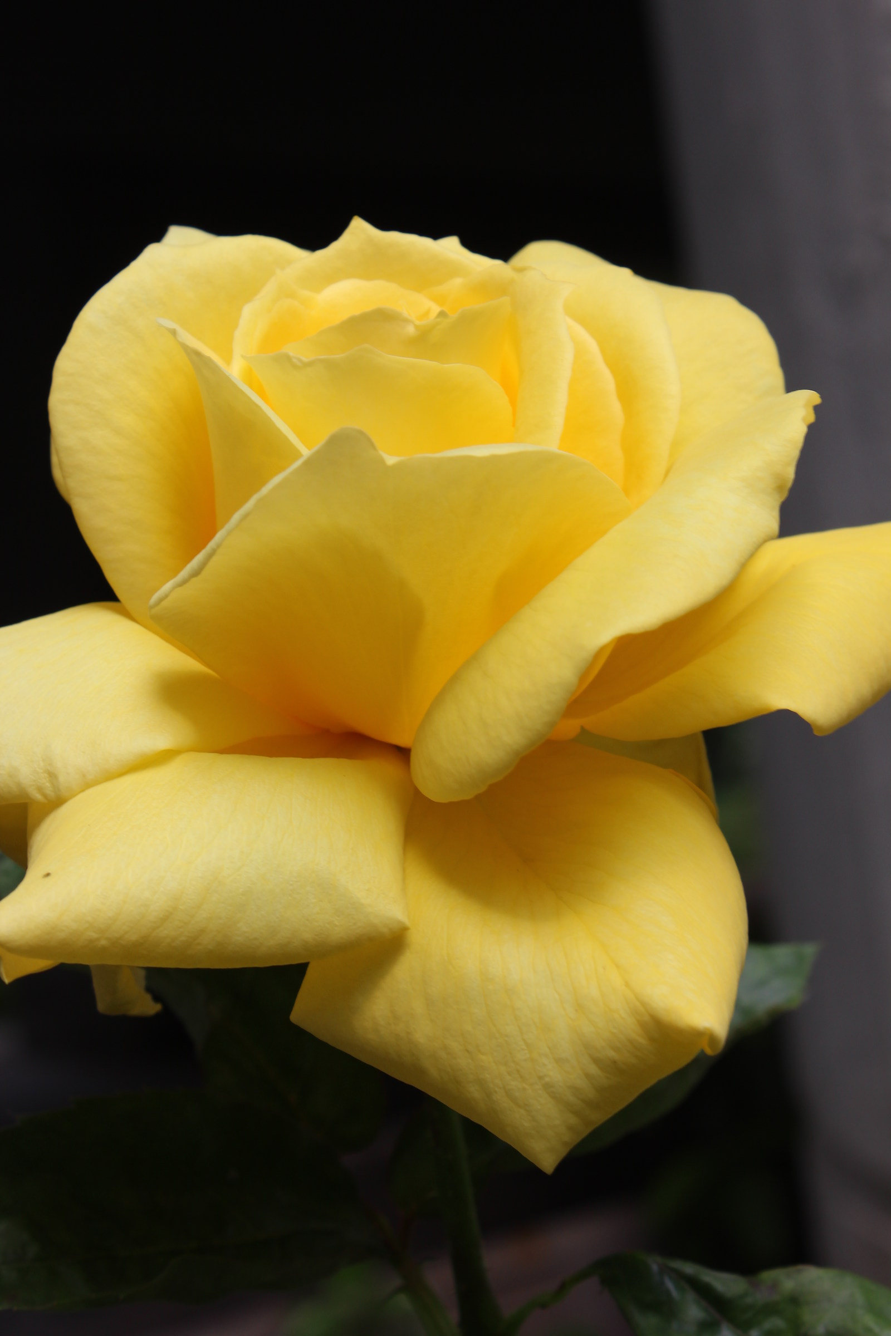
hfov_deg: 15.5
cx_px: 446
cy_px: 668
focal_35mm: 88
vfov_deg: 23.1
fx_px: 3267
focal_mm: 55
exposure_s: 1/25
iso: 100
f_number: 13
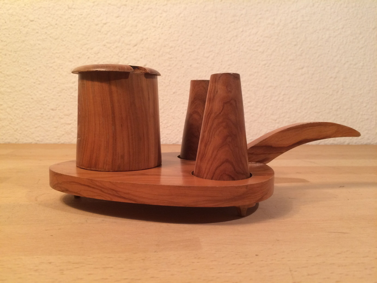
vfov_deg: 48.2
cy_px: 142
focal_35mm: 29
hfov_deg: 61.7
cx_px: 188
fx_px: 316
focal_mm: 4.15
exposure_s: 1/33
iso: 64
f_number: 2.2
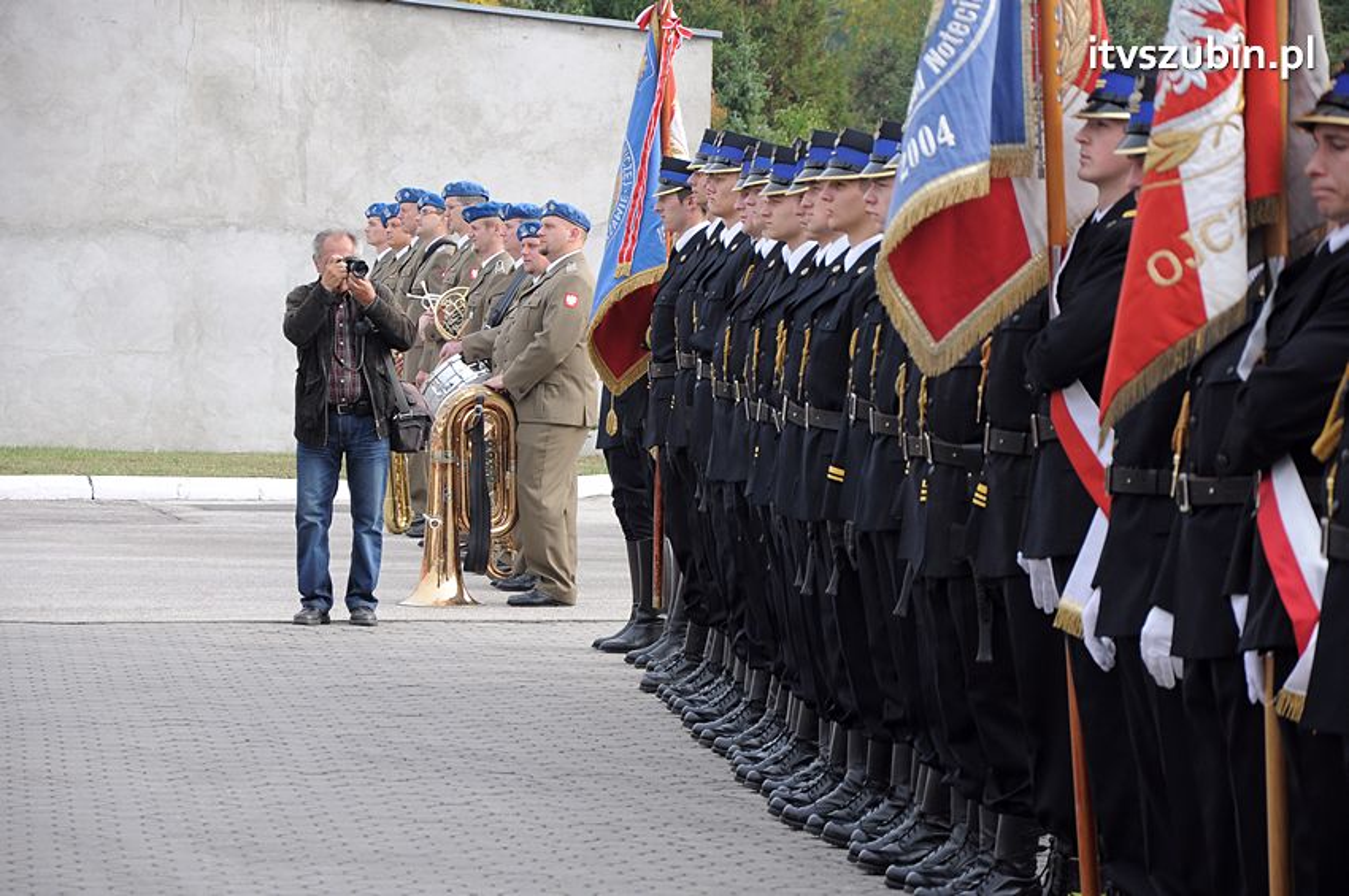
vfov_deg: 8.7
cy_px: 448
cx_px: 674
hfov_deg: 13.1
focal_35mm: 158
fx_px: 5896
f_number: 5.6
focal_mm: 105
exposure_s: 1/500
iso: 500
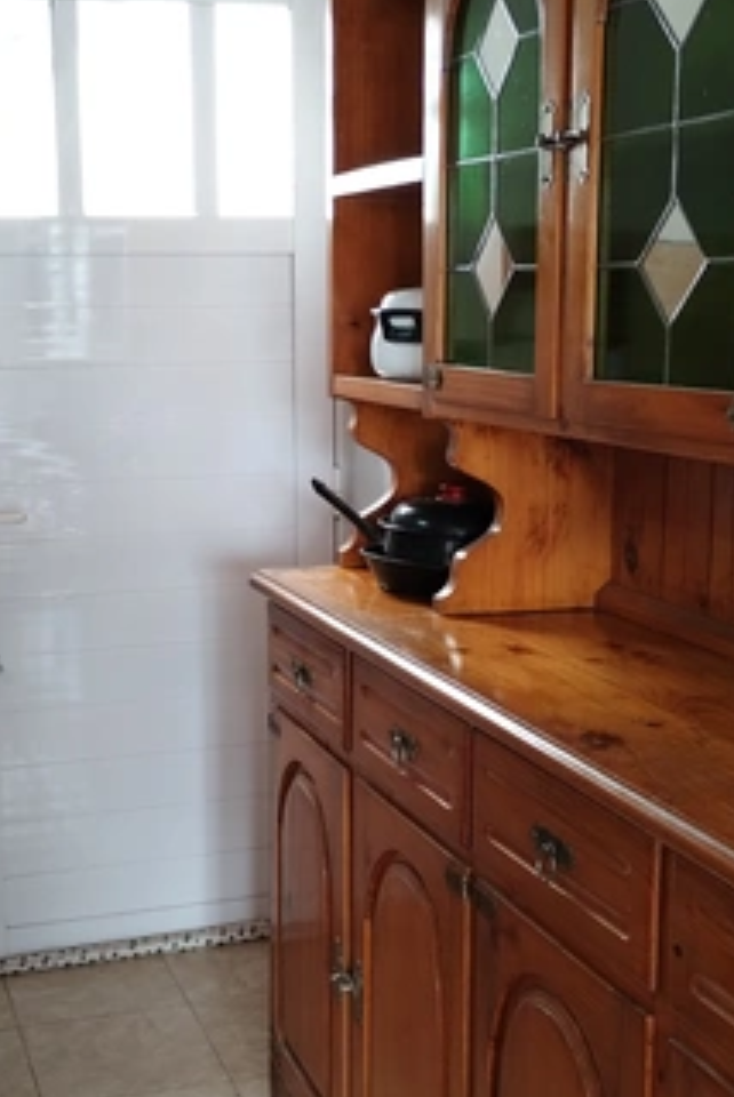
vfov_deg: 48.4
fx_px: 1221
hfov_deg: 33.4
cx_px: 302
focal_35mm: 40
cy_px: 538
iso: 491
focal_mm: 4.27
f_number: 1.8
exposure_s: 1/33
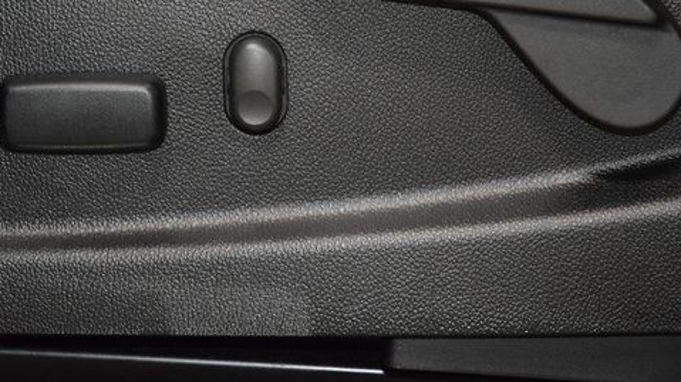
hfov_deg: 14.6
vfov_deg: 8.2
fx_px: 2653
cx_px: 256
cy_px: 96
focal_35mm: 147
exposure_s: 1/60
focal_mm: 70
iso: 2200
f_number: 4.5
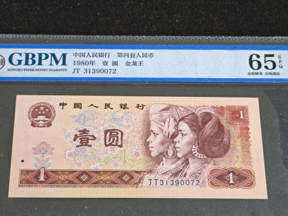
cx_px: 144
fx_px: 782
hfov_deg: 20.9
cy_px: 108
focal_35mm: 94
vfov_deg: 15.7
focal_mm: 4.94
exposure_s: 1/376
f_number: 1.5
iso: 50
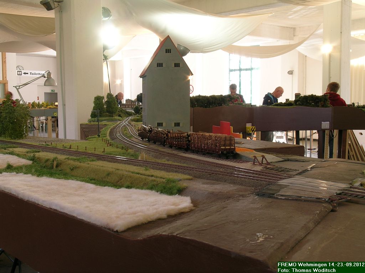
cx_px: 182
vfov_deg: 31.5
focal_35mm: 46
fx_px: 485
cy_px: 136
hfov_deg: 41.2
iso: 50
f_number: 7.4
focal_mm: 9.5
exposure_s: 1/2
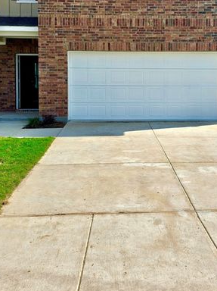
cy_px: 94
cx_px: 125
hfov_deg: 35.8
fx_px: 335
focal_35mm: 40
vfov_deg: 46.0
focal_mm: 6.3
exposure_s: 1/1488
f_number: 1.7
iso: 12
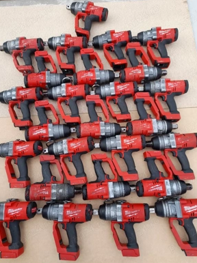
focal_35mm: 26
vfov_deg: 67.3
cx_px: 98
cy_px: 136
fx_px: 198
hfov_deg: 53.0
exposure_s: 1/152
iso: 20
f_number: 2
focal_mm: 4.6
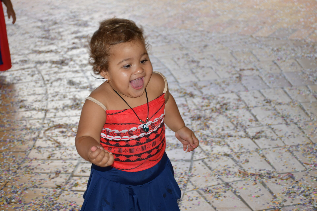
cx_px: 158
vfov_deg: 18.2
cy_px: 106
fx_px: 660
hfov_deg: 27.0
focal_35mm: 75
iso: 200
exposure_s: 1/200
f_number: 4.8
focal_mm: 50
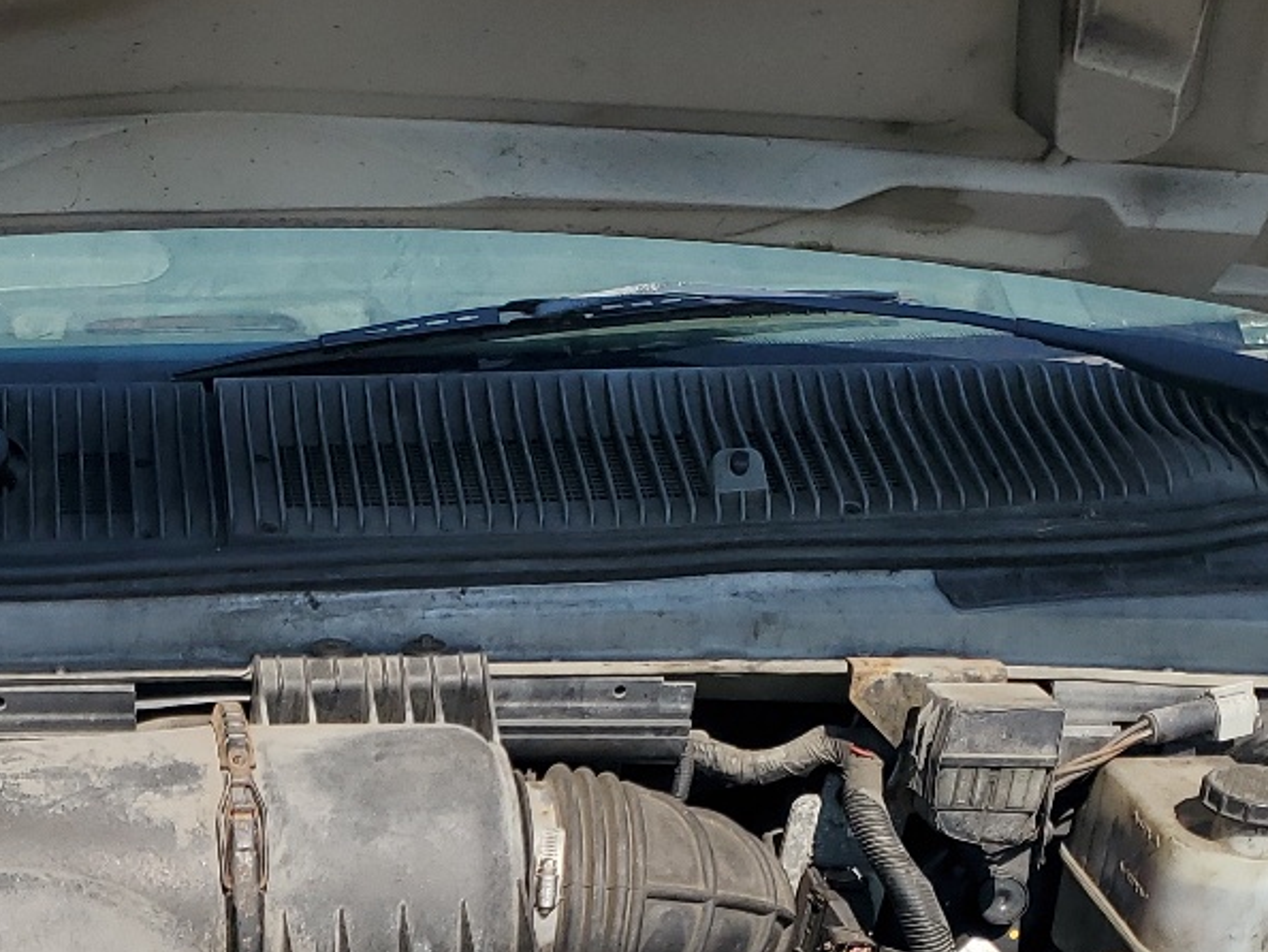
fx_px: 2565
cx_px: 192
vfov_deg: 20.1
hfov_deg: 27.0
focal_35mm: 70
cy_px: 1029
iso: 50
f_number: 1.5
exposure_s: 1/3333
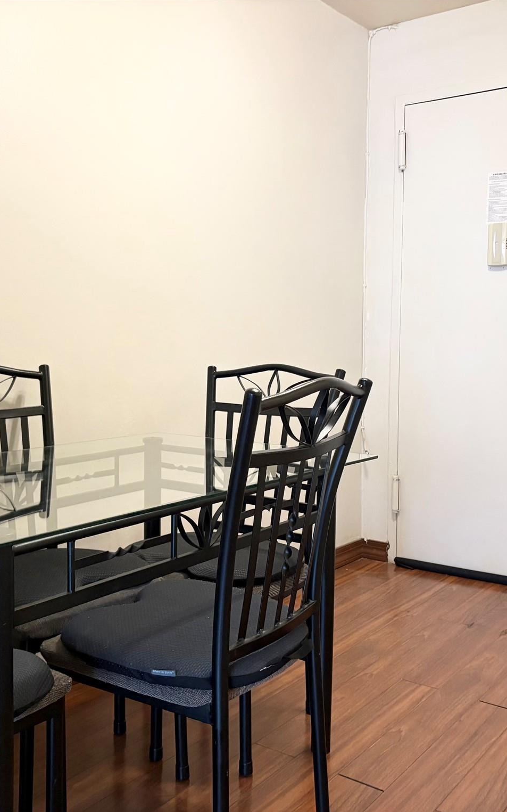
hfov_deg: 34.4
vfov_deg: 52.8
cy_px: 407
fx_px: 818
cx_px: 244
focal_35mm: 37
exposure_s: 1/60
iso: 320
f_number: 1.6
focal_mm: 5.96
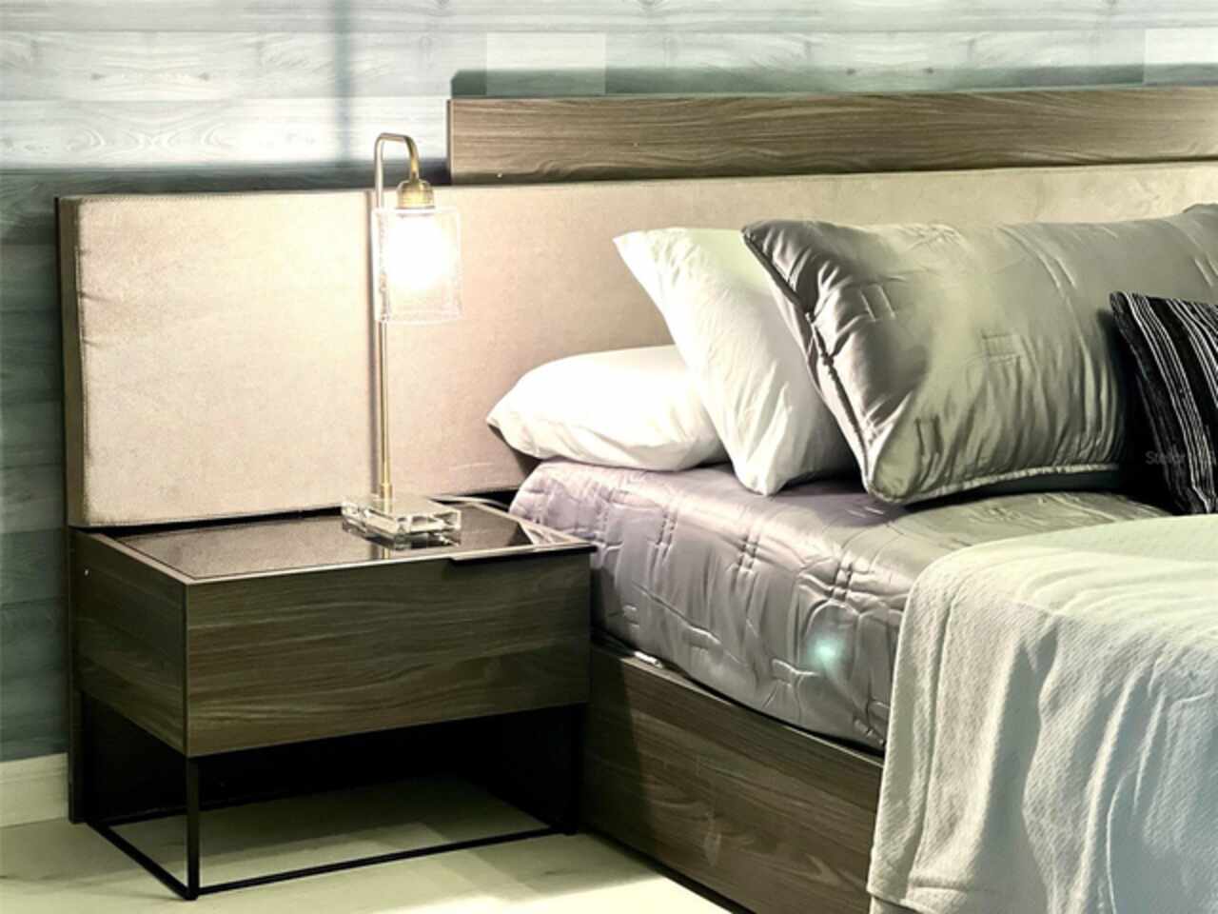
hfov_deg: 25.3
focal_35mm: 77
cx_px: 609
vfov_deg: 19.1
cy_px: 457
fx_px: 2709
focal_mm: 9
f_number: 2.8
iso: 400
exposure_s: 1/17
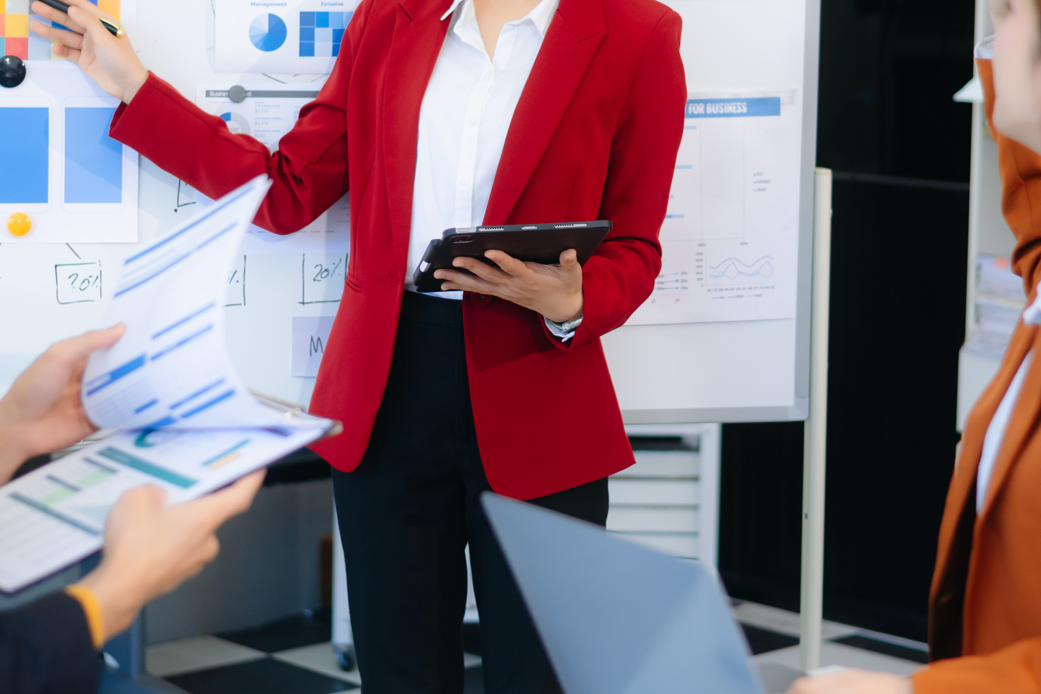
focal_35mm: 97
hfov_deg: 21.0
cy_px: 189
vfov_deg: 14.1
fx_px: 2805
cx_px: 555
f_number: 2
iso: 400
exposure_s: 1/320
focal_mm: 50
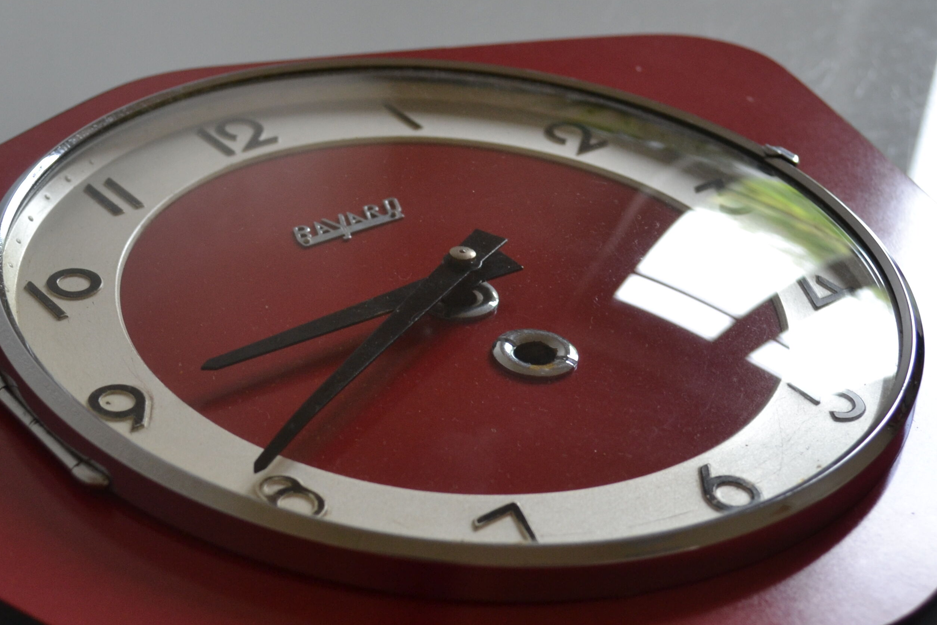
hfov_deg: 26.3
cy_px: 353
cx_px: 370
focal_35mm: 77
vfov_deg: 17.7
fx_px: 2004
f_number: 5.6
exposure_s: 1/125
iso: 400
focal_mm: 28
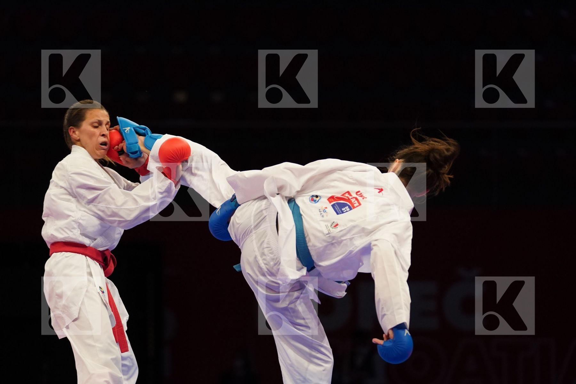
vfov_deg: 7.2
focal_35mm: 192
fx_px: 3072
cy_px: 192
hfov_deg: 10.7
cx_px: 288
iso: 2500
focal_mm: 128
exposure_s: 1/1000
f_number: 2.8
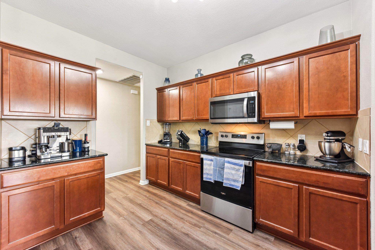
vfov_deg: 81.2
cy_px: 125
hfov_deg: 104.3
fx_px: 146
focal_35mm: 14
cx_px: 188
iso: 1100
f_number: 8
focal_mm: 14
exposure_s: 1/15
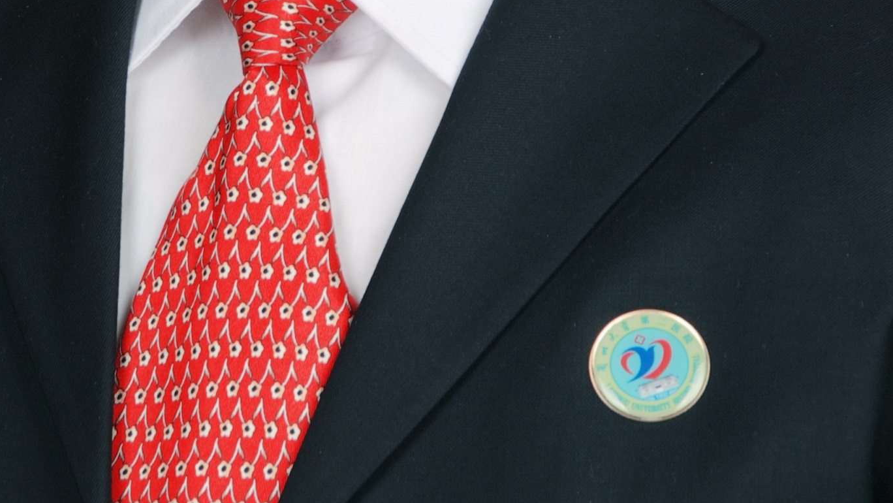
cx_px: 298
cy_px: -298
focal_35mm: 399
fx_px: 9449
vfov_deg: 3.0
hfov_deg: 5.4
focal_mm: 112
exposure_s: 1/60
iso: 100
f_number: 11
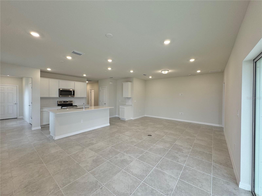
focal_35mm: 14
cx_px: 131
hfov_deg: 102.1
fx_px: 106
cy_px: 98
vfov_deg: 85.7
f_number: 2.2
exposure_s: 1/120
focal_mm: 2.22
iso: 100
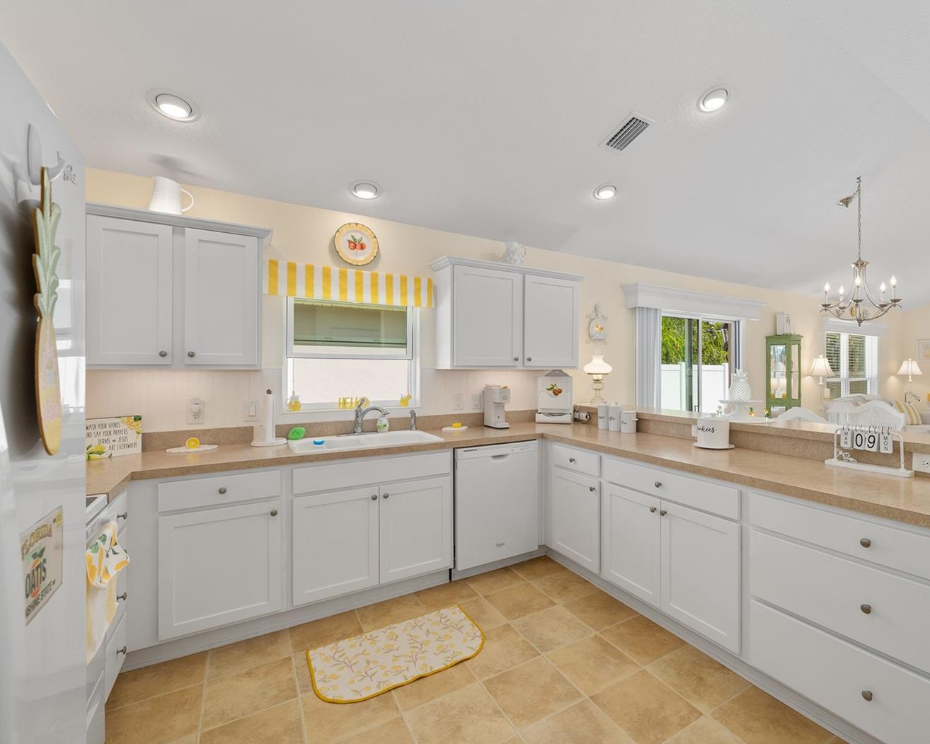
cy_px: 372
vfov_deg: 80.4
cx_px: 543
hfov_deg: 92.3
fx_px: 440
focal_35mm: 16
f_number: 8
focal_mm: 14
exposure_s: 1/60
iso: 320
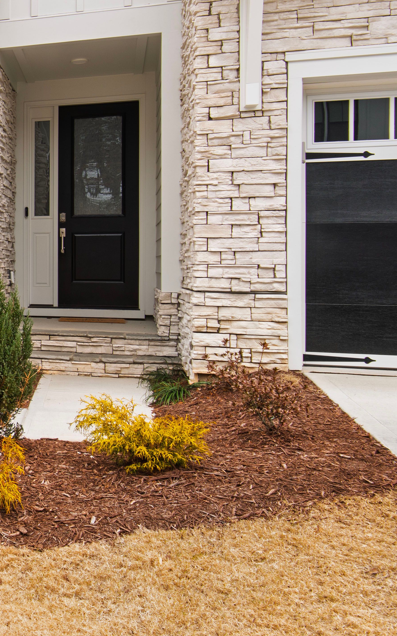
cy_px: 250
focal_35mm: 45
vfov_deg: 44.1
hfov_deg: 22.9
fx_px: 779
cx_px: -209
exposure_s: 1/40
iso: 100
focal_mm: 15
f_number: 8
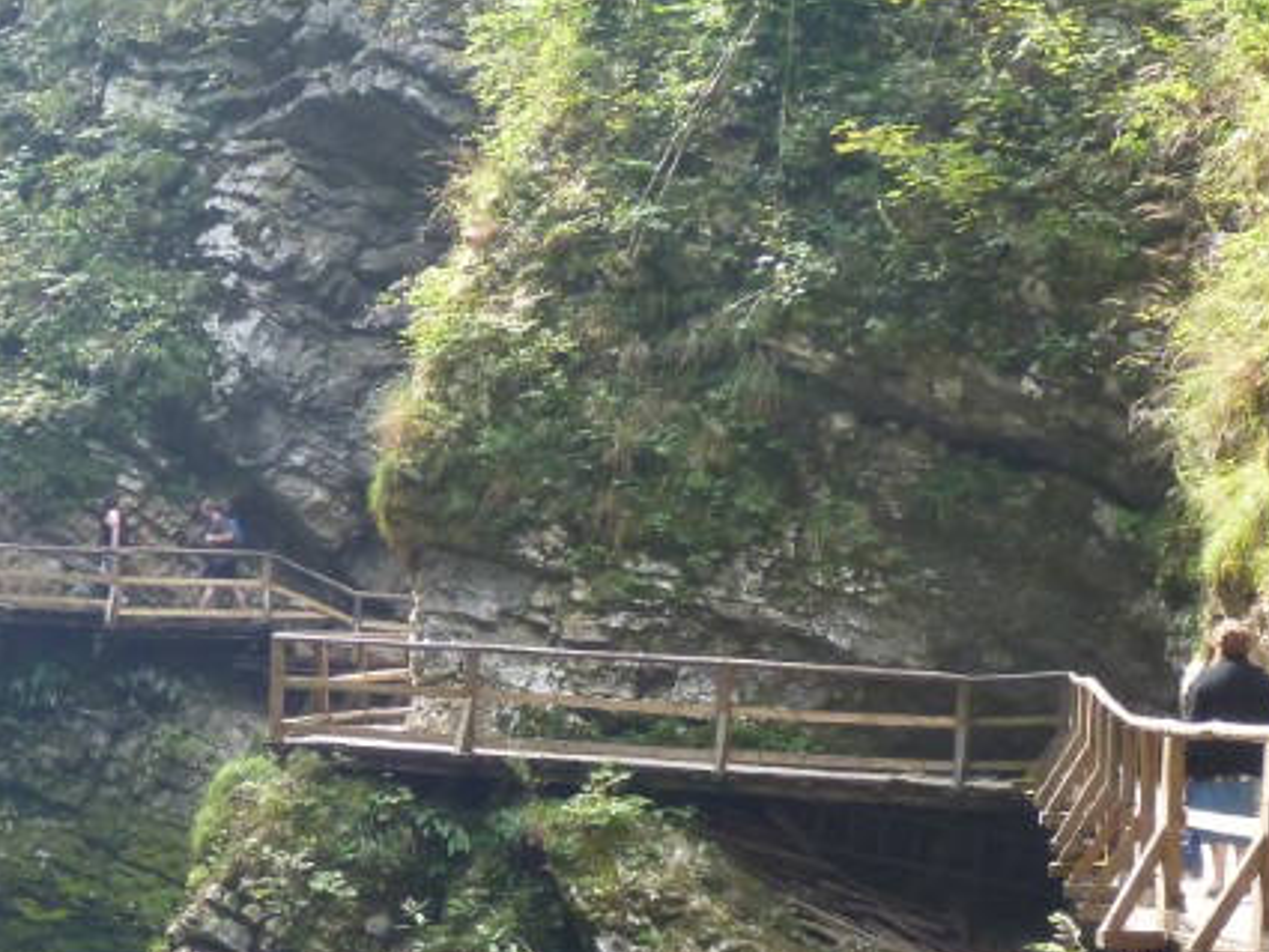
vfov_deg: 13.9
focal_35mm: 106
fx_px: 3887
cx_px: 400
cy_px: 686
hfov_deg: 18.5
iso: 200
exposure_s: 1/60
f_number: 4.3
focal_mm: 7.8
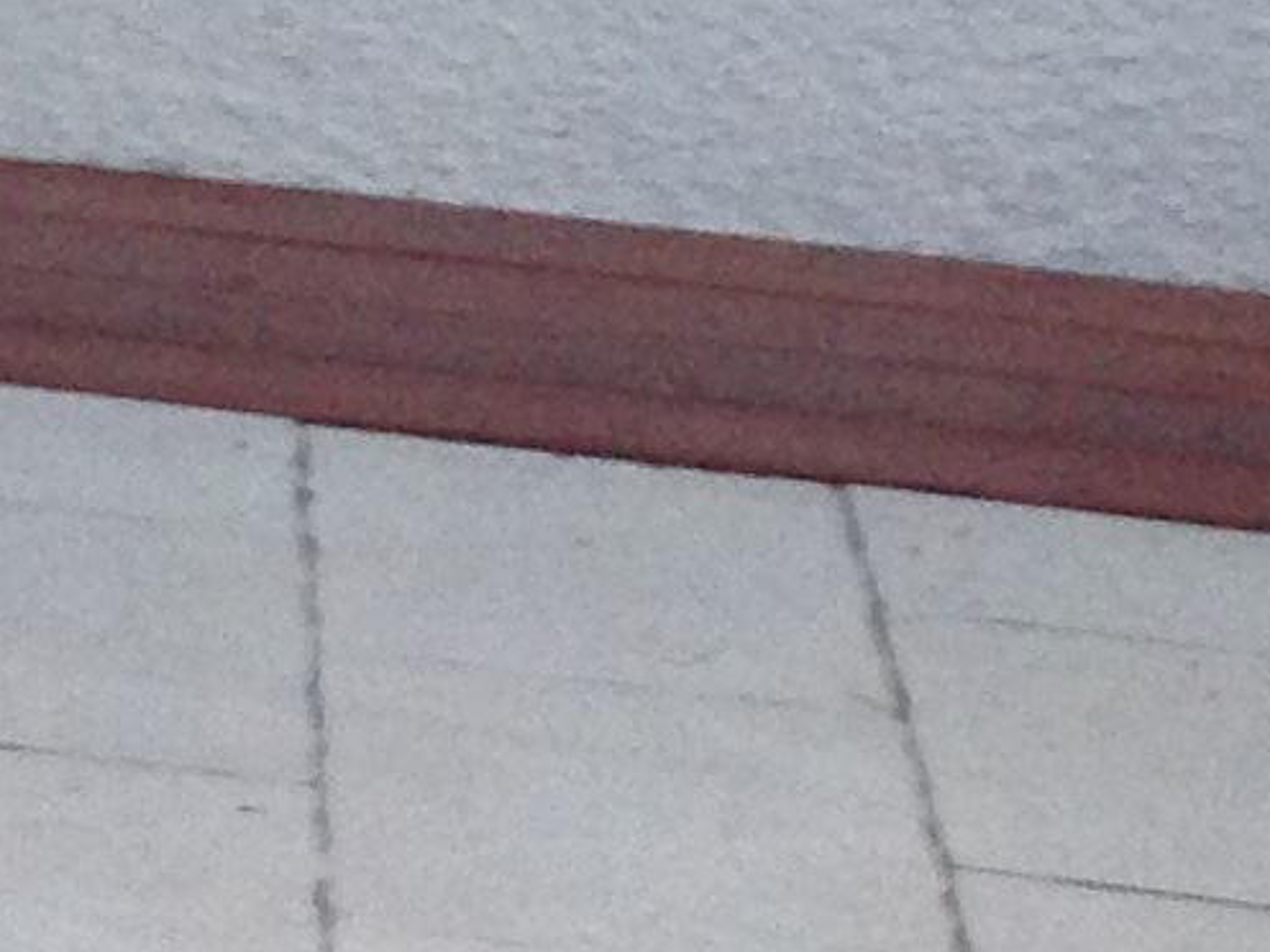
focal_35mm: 217
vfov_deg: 6.7
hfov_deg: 7.8
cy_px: 1469
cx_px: -2706
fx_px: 7961
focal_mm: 4.12
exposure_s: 1/20
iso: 125
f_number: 2.4
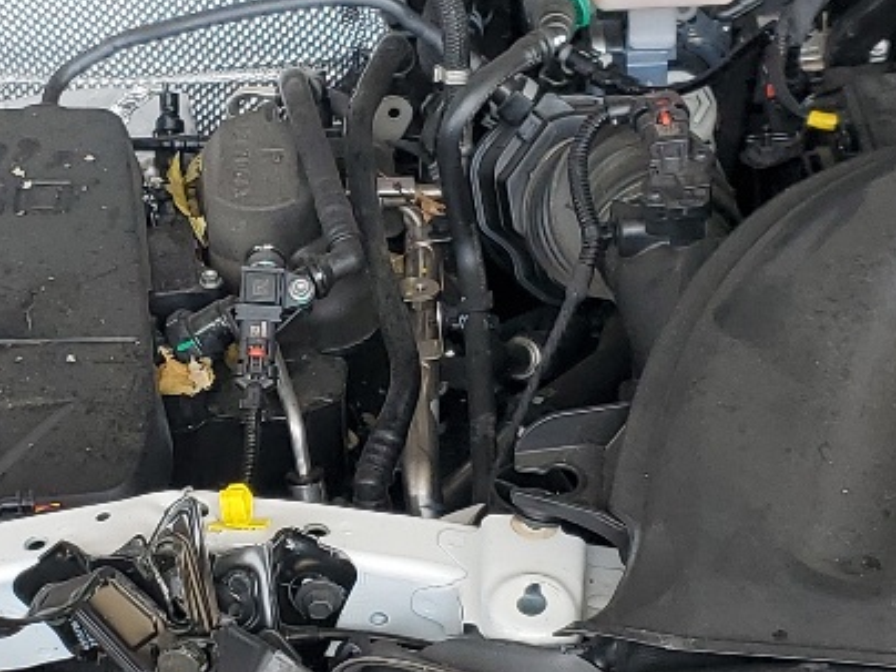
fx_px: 2666
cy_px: 390
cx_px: 246
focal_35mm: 103
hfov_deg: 19.0
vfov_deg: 14.4
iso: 50
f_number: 1.5
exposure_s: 1/238
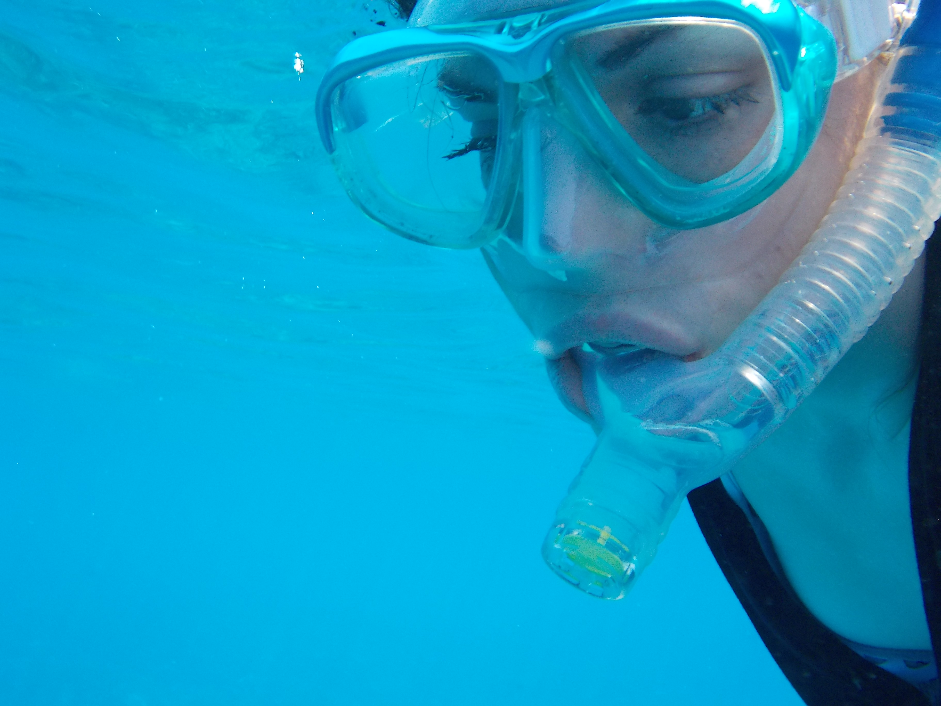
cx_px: 470
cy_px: 353
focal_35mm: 45
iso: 200
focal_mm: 6.4
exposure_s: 1/250
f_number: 4.2
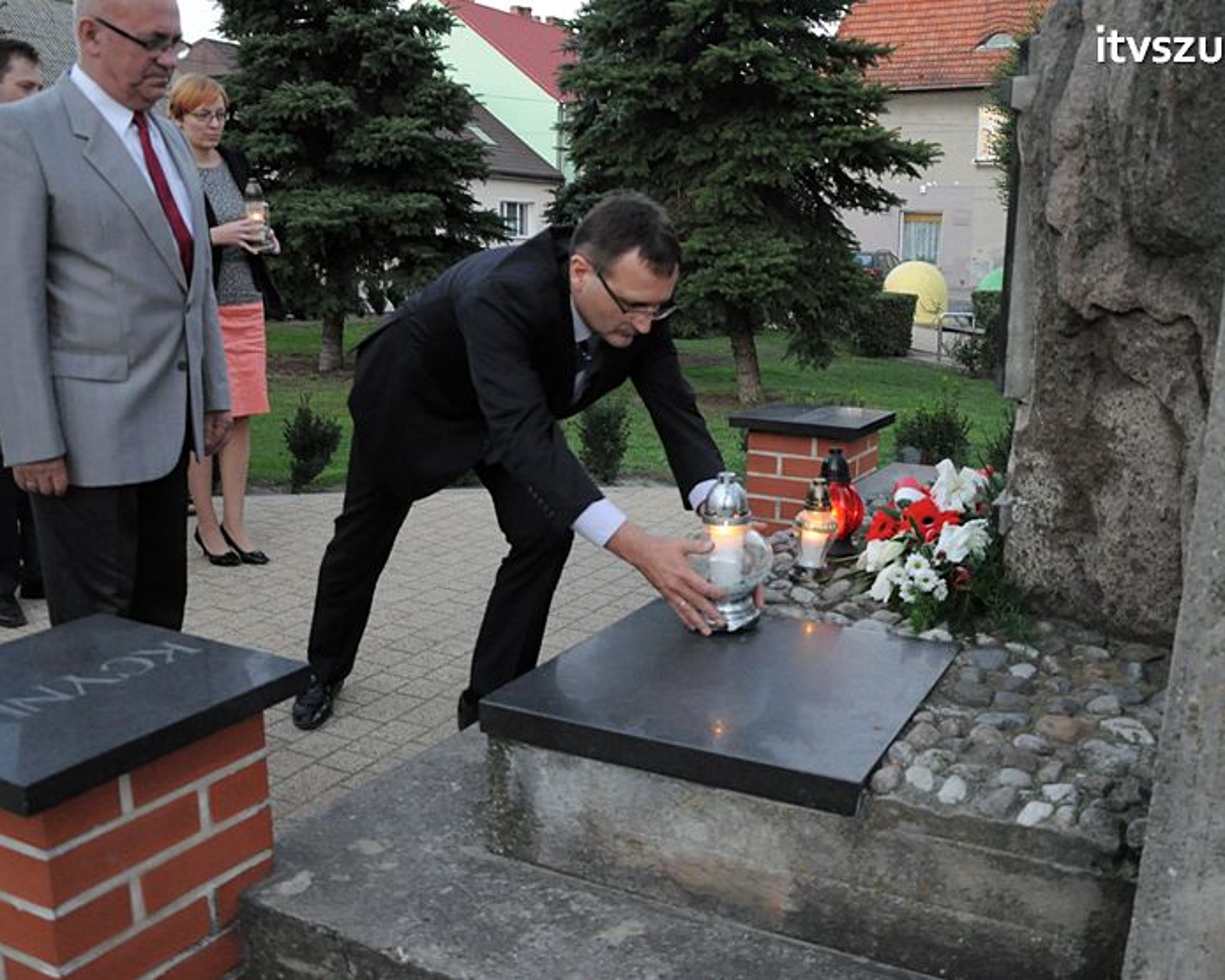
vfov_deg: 47.1
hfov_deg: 57.2
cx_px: 635
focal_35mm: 31
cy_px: 485
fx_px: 1124
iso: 2000
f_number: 4
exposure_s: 1/60
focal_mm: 18
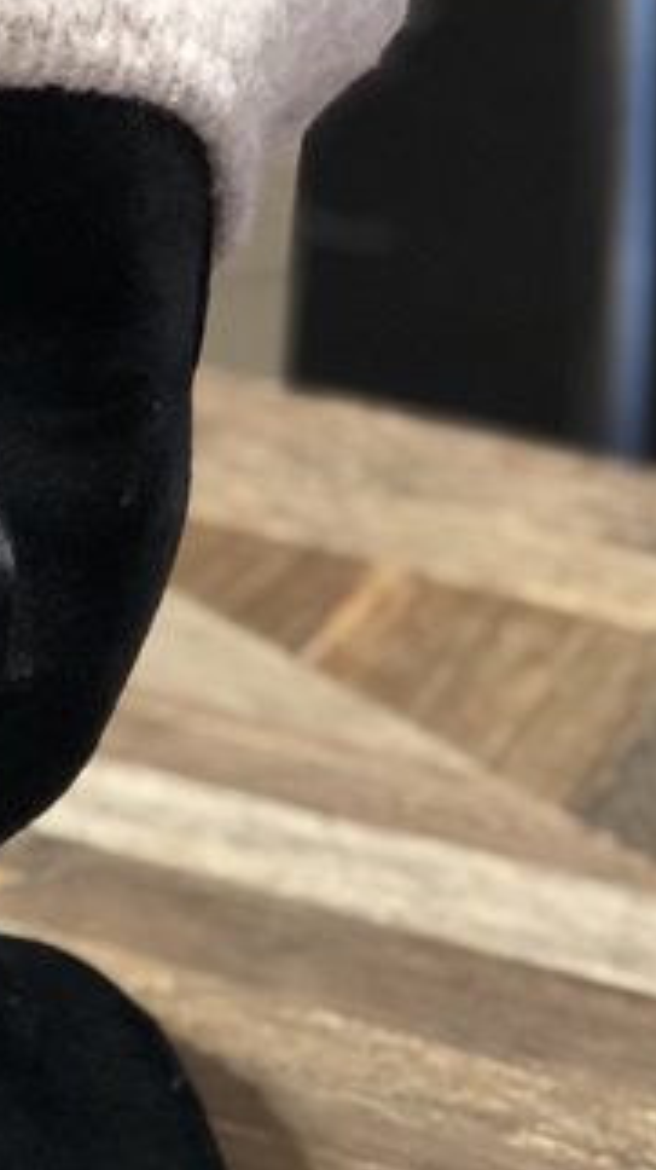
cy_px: 964
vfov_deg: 15.6
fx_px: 4249
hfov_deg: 8.7
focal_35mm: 137
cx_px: -154
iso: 100
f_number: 2.4
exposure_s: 1/50
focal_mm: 6
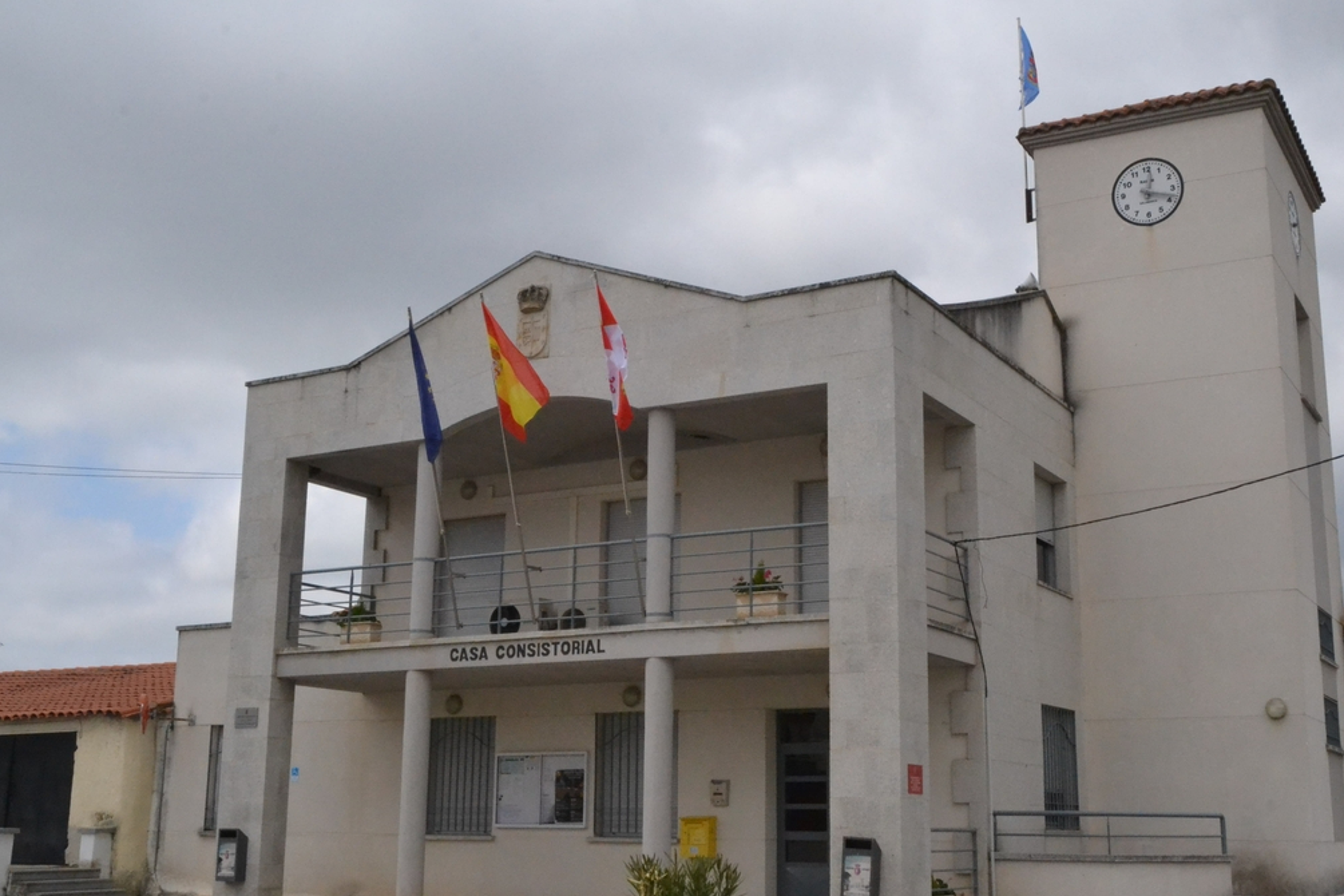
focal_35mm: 43
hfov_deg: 45.4
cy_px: 471
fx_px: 1605
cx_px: 736
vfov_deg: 31.2
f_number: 20
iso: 3200
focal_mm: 24
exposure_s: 1/1600
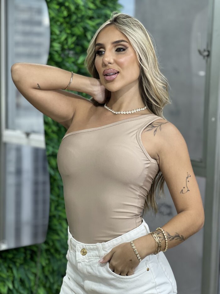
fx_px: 652
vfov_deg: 25.3
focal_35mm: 77
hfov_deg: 19.1
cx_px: 110
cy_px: 147
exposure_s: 1/40
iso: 160
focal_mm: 9
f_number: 2.8
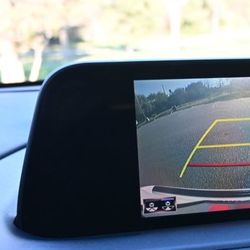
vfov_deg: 29.8
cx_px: 233
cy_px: 158
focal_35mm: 57
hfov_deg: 28.6
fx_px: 468
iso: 800
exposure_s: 1/125
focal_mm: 22.5
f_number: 4
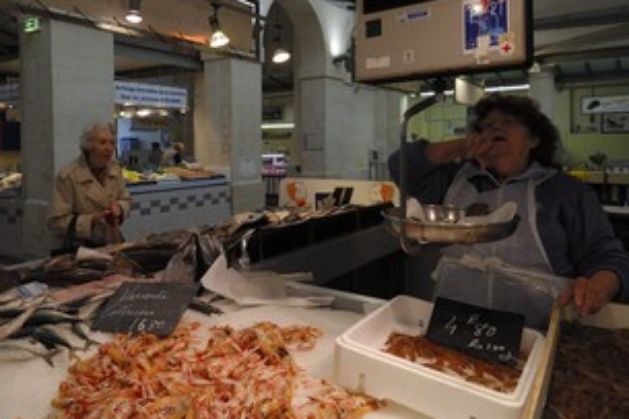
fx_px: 506
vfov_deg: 44.5
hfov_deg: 62.5
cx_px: 222
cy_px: 155
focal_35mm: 29
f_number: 6.3
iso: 100
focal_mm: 14
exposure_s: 1/10
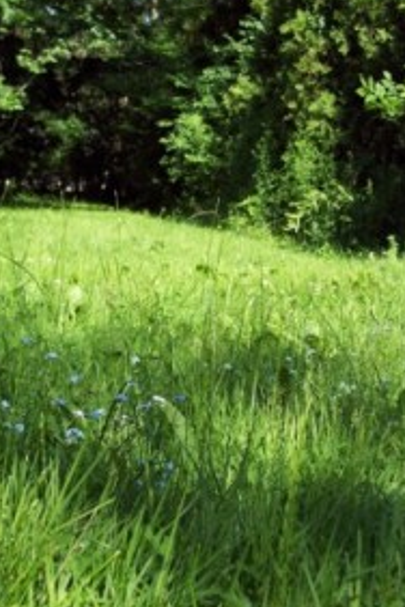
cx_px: 127
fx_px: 911
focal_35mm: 54
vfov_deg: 36.7
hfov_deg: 24.9
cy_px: 234
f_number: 3.4
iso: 100
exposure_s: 1/500
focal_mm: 8
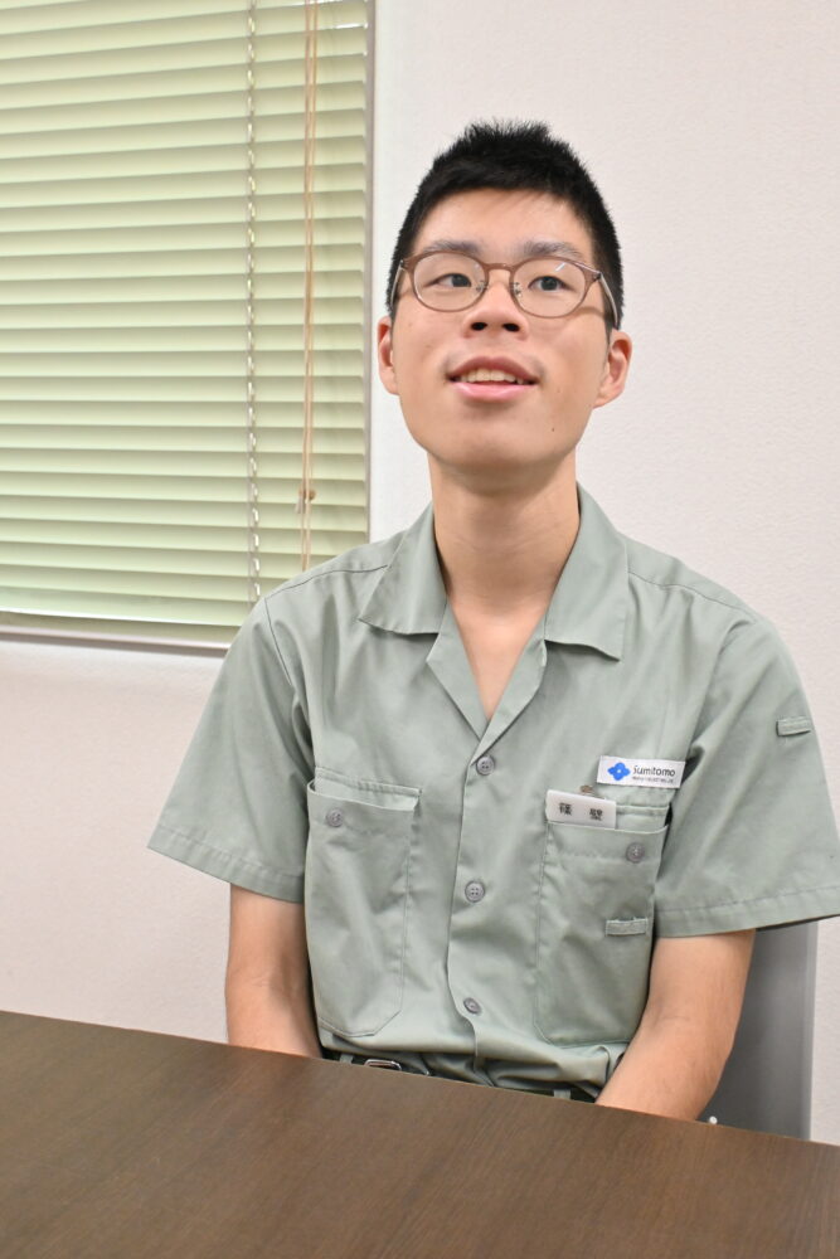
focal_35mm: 40
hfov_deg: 33.6
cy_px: 630
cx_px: 420
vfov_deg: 48.7
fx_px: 1391
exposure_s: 1/160
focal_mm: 26.5
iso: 2000
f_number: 4.5
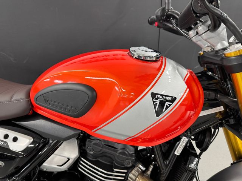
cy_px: 90
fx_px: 168
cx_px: 121
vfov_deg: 56.8
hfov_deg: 71.6
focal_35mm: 24
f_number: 1.78
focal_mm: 6.76
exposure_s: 1/50
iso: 200
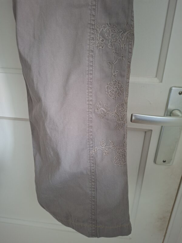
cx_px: 91
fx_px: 161
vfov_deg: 73.9
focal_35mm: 23
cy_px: 122
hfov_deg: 58.9
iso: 500
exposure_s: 1/24
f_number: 1.8
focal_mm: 5.54
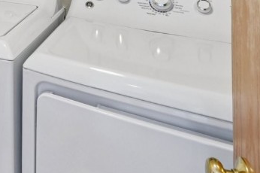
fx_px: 361
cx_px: -68
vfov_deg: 22.3
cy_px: -85
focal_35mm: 50
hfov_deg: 31.6
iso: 800
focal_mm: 10
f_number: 8
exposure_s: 1/4
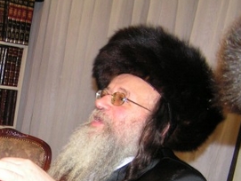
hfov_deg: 26.9
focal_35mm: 70
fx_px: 488
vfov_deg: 20.7
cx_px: 31
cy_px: 153
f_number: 2.8
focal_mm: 6.3
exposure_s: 1/40
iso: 200
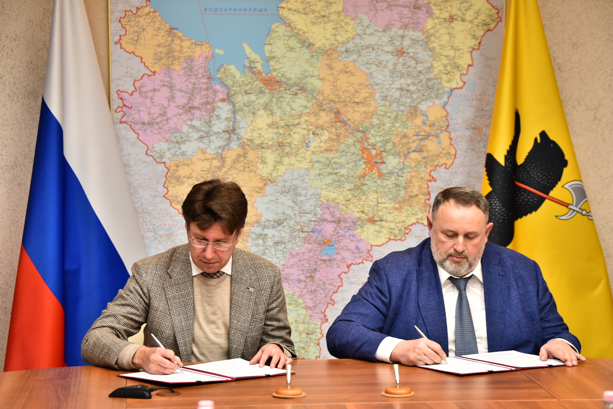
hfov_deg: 19.5
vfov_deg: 13.0
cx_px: 306
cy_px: 204
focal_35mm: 105
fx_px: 1788
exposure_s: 1/200
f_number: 4
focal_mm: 105
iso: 1000
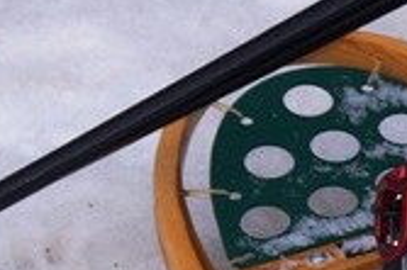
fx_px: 5716
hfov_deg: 4.0
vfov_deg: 2.7
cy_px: 272
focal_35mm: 506
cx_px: 851
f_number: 8
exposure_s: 1/125
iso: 100
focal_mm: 55
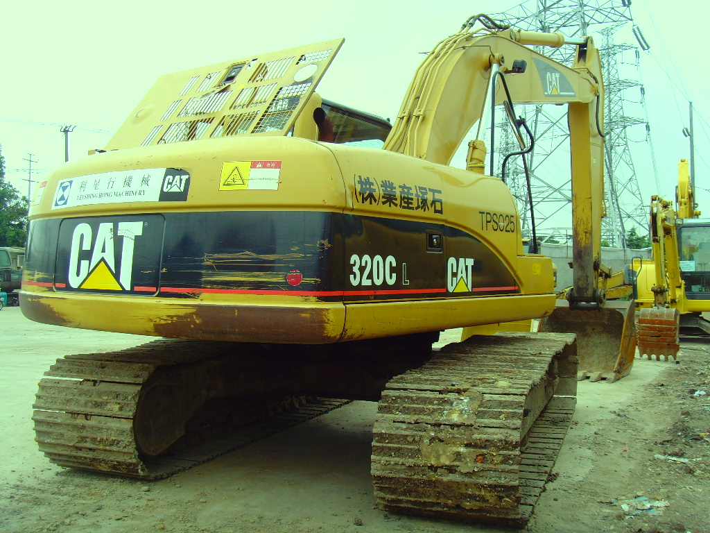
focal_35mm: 39
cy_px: 266
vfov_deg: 36.8
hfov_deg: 47.9
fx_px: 800
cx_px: 355
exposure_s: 1/180
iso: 80
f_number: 3.5
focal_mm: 6.6
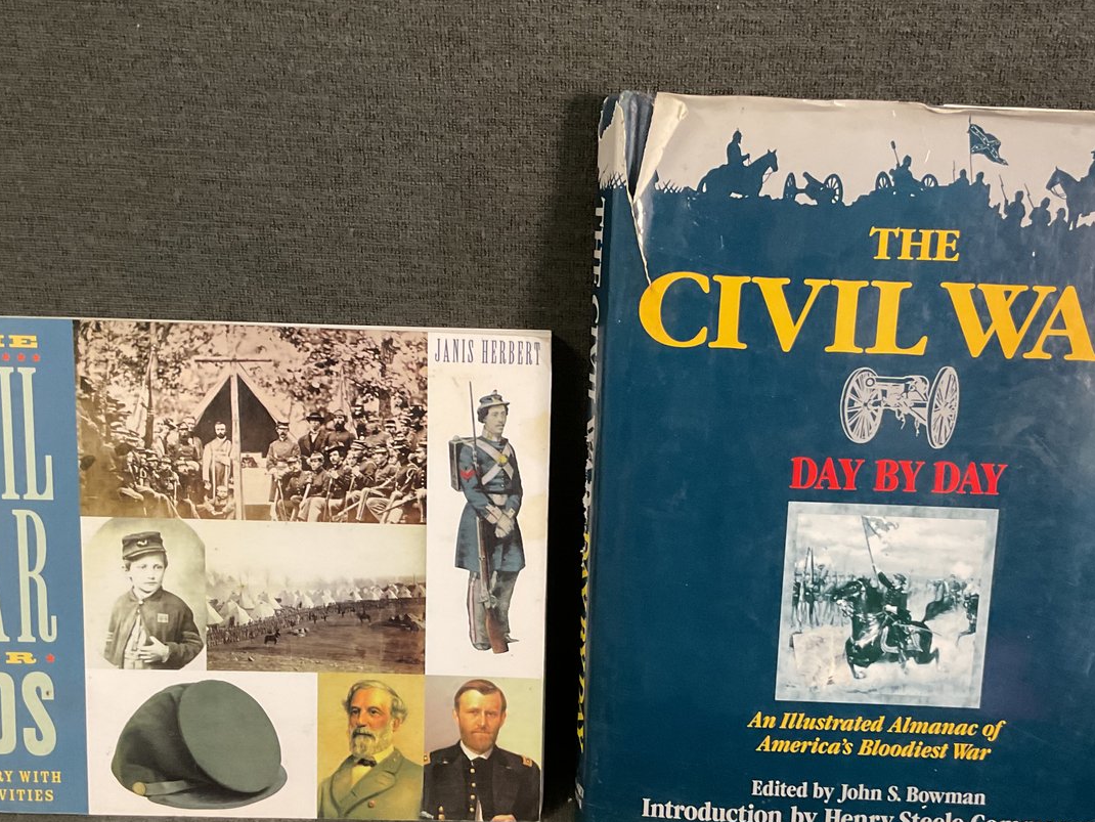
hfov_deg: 45.7
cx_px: 596
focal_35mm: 41
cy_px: 497
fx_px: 1297
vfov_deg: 35.0
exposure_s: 1/40
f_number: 1.8
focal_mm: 3
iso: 200
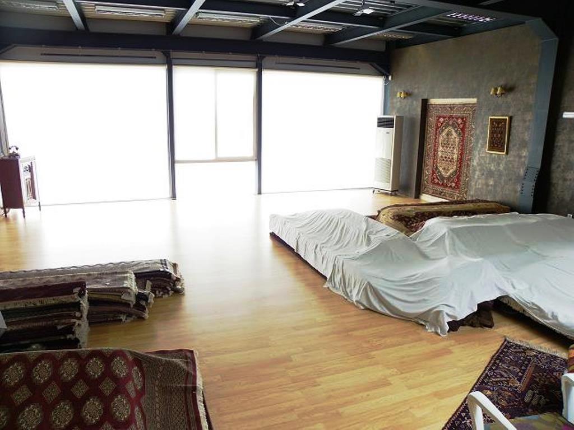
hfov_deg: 67.3
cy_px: 215
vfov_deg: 53.1
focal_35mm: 26
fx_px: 431
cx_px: 287
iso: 100
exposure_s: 1/60
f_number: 2.8
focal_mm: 4.6
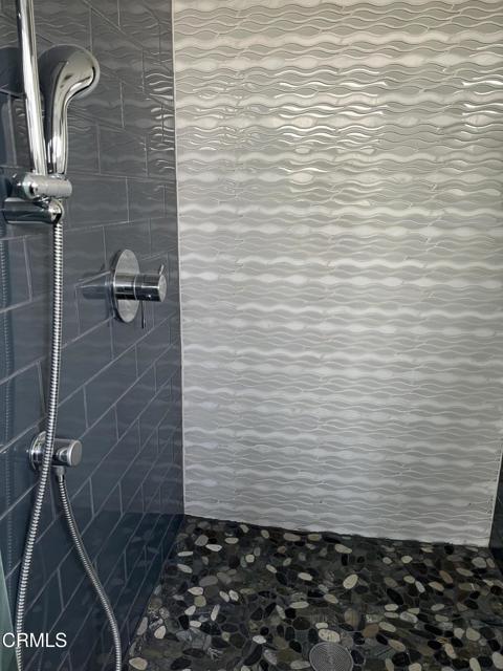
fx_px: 504
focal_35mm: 26
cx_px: 252
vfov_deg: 67.3
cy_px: 336
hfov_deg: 53.1
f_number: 1.6
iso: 125
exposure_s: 1/64
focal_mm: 5.1
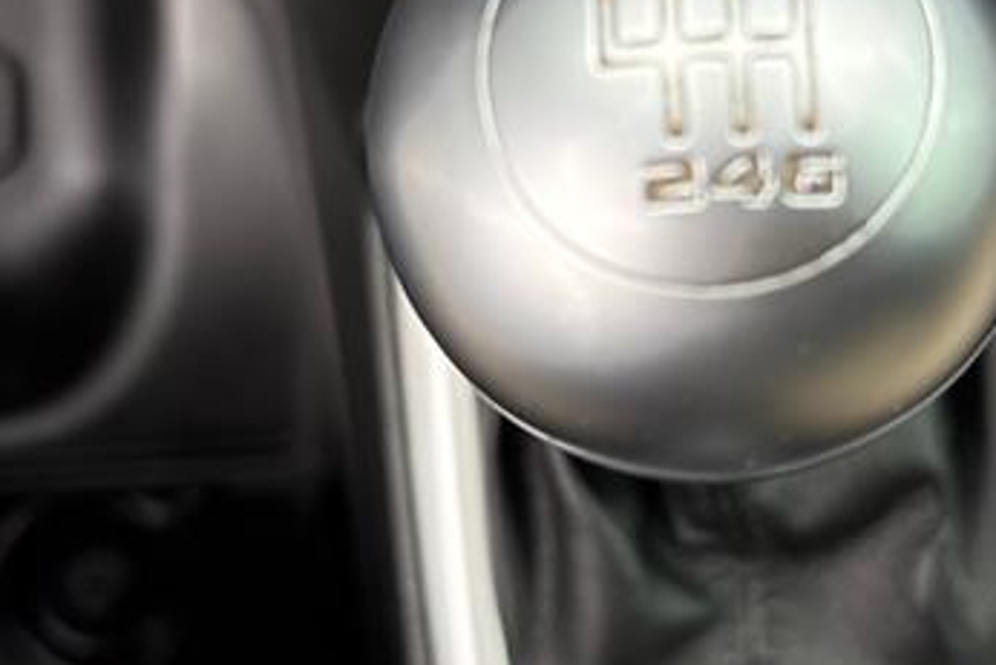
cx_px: 682
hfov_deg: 39.0
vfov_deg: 26.8
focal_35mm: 50
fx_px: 1384
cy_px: 193
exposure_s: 1/131
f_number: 1.6
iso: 125
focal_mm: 5.96
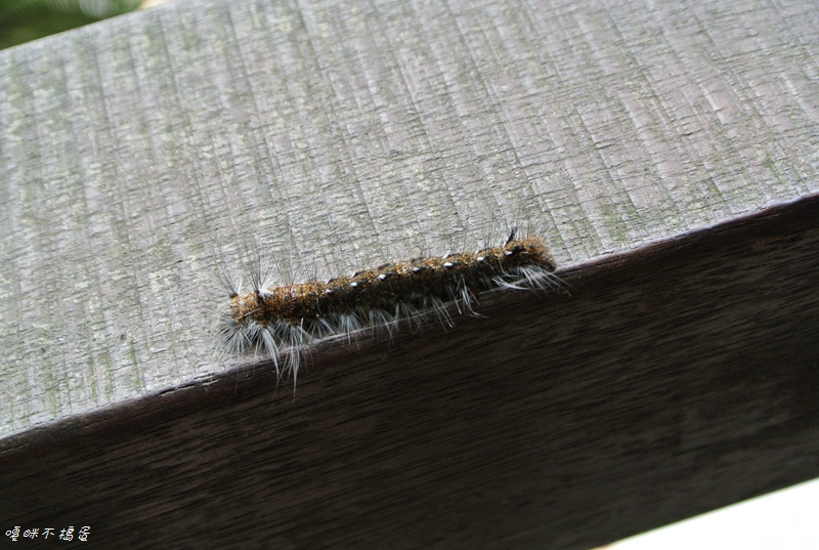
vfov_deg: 23.1
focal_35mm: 59
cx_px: 410
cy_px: 275
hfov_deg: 33.9
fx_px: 1345
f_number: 5
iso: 200
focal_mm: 21.9
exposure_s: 1/125
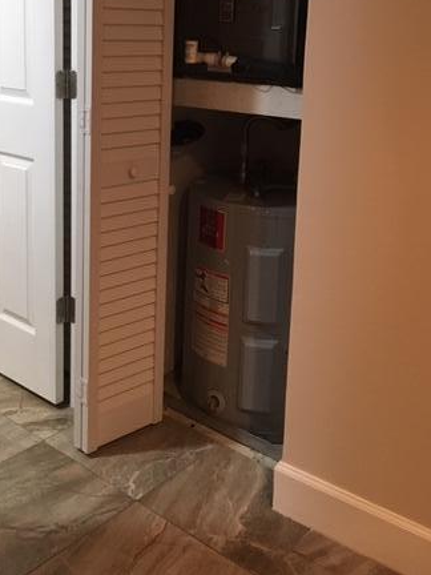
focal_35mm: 43
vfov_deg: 42.6
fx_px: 714
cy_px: 152
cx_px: 144
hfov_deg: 33.3
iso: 125
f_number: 2.2
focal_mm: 4.15
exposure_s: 1/30
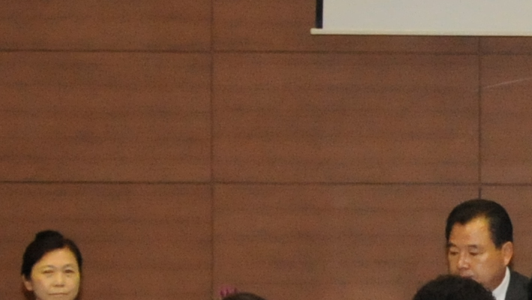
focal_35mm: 379
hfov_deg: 5.6
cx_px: 917
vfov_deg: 3.2
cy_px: 144
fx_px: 5348
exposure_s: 1/60
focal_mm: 40
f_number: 8
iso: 1250
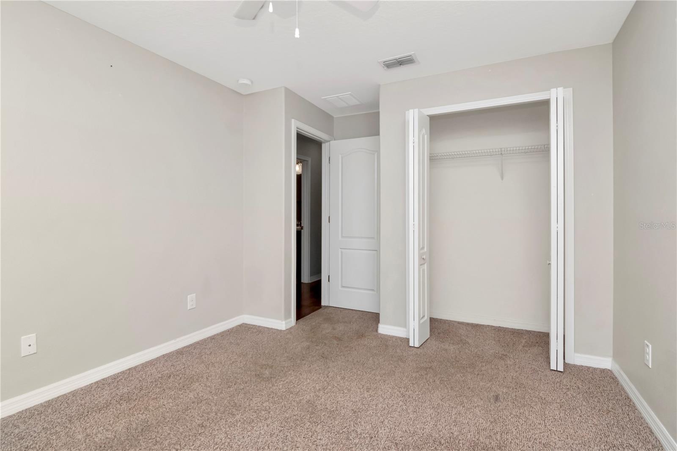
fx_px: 310
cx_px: 338
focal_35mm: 16
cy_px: 226
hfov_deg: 95.0
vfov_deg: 72.0
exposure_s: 1/200
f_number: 13
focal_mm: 11
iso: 1000
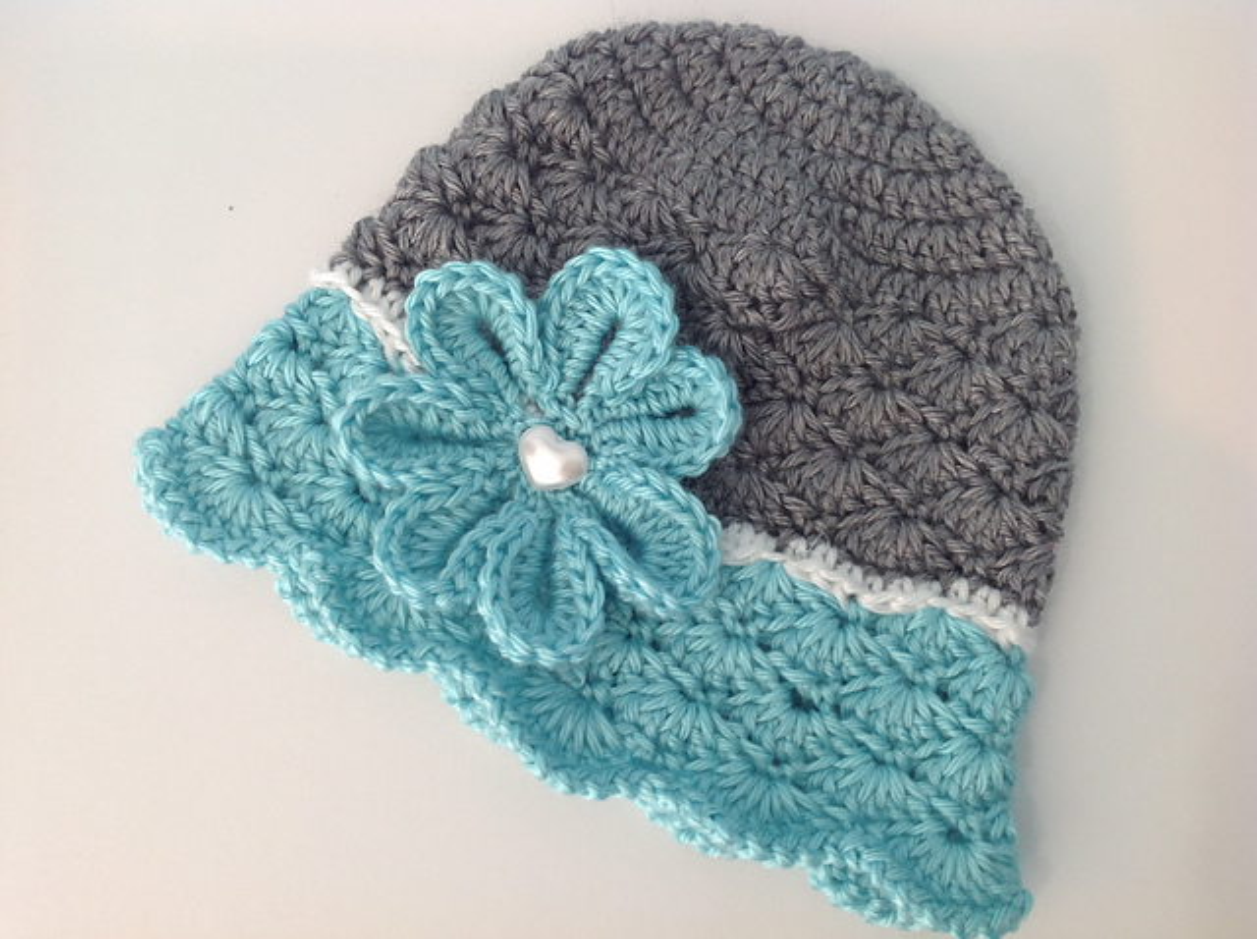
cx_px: 628
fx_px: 1269
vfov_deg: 40.6
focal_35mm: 35
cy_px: 470
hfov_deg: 52.7
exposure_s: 1/15
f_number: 2.4
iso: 50
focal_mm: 4.28
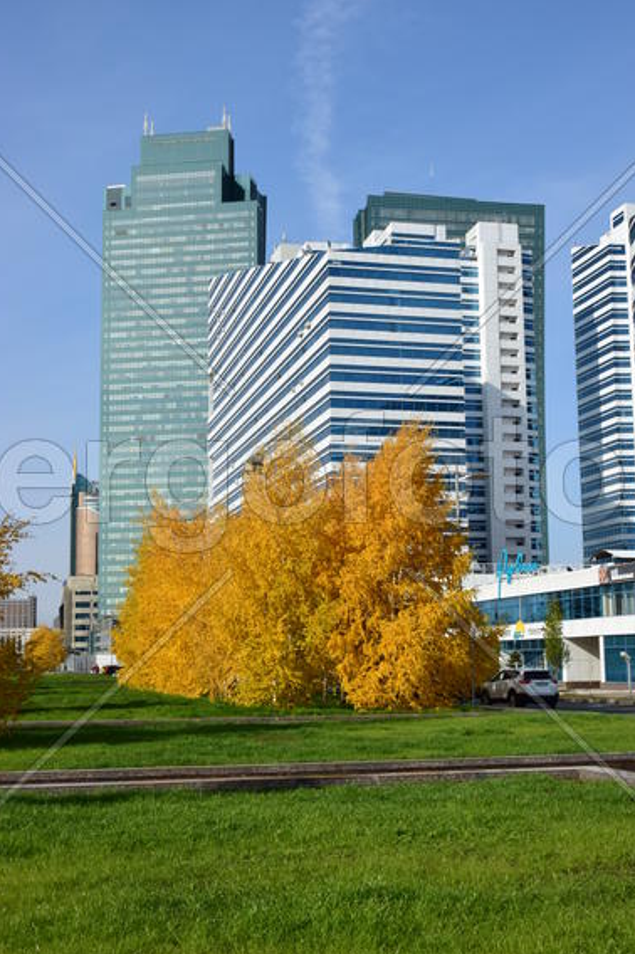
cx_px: 320
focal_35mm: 46
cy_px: 482
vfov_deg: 42.8
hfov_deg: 29.2
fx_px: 1218
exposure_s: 1/60
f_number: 16
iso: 100
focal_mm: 30
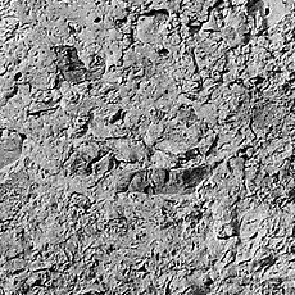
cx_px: -1098
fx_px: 3423
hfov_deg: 4.4
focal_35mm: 355
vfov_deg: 4.8
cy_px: -373
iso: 200
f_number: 10
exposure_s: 1/400
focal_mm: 40
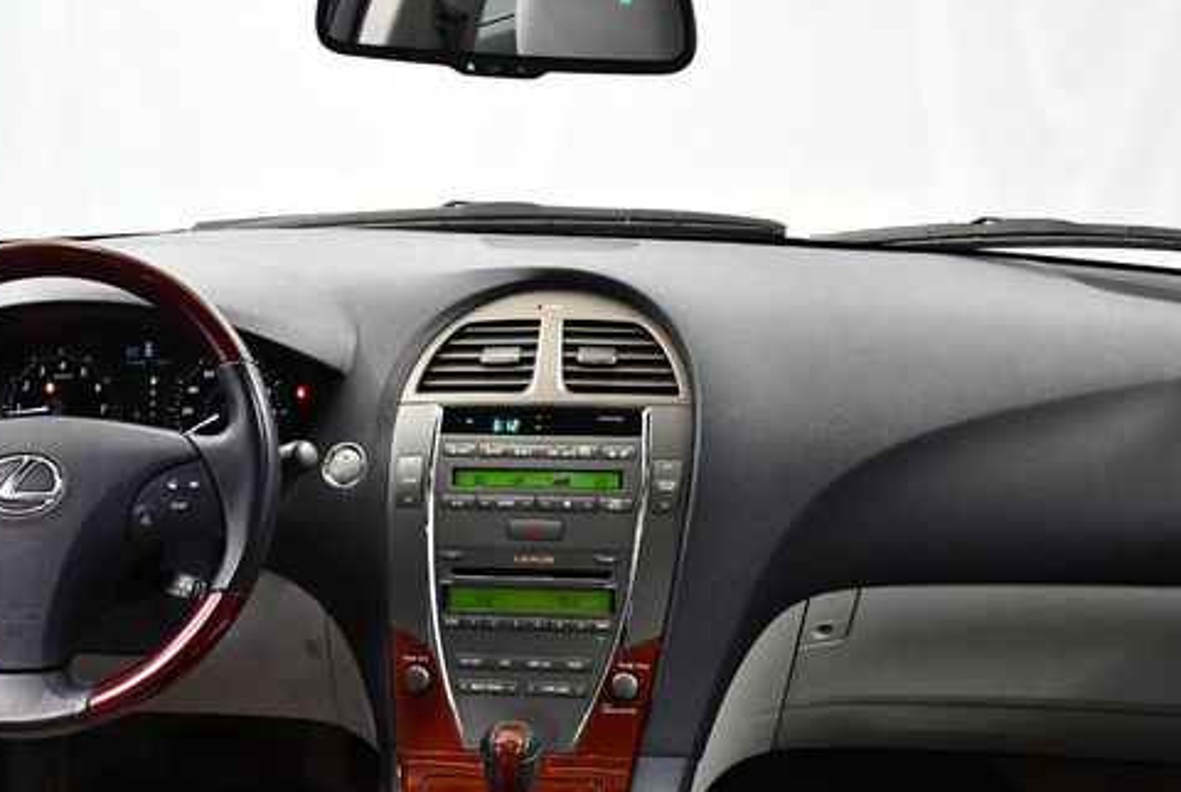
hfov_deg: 41.0
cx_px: 514
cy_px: 518
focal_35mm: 48
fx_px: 1578
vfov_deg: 28.0
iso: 3200
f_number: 3.5
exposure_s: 1/125
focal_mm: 18
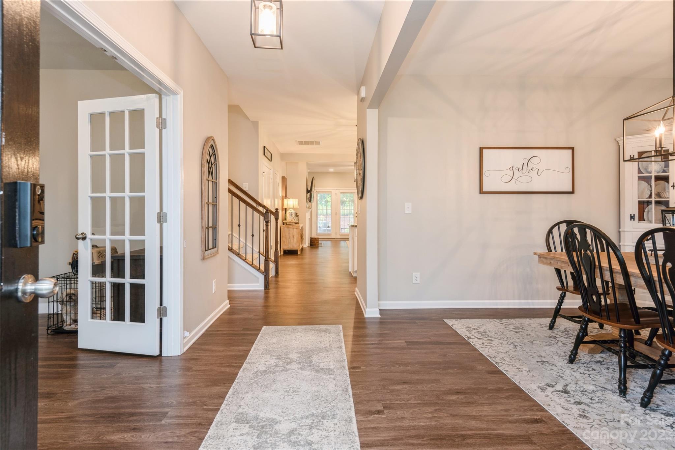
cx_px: 338
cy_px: 225
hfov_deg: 86.9
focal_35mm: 19
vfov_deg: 64.6
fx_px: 356
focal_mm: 19
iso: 100
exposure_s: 1/2
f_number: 8
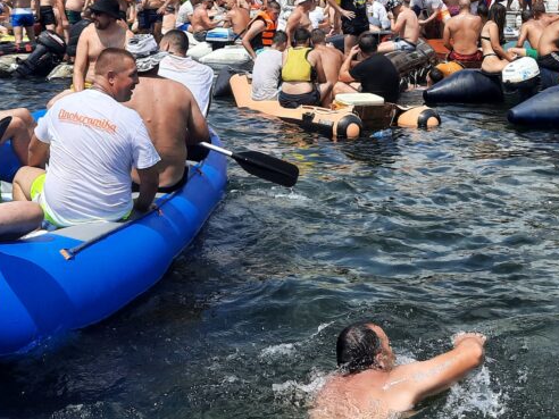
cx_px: 227
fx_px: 840
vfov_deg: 27.4
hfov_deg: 36.7
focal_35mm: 52
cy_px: 74
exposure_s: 1/1250
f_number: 2
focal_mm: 4.6
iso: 32
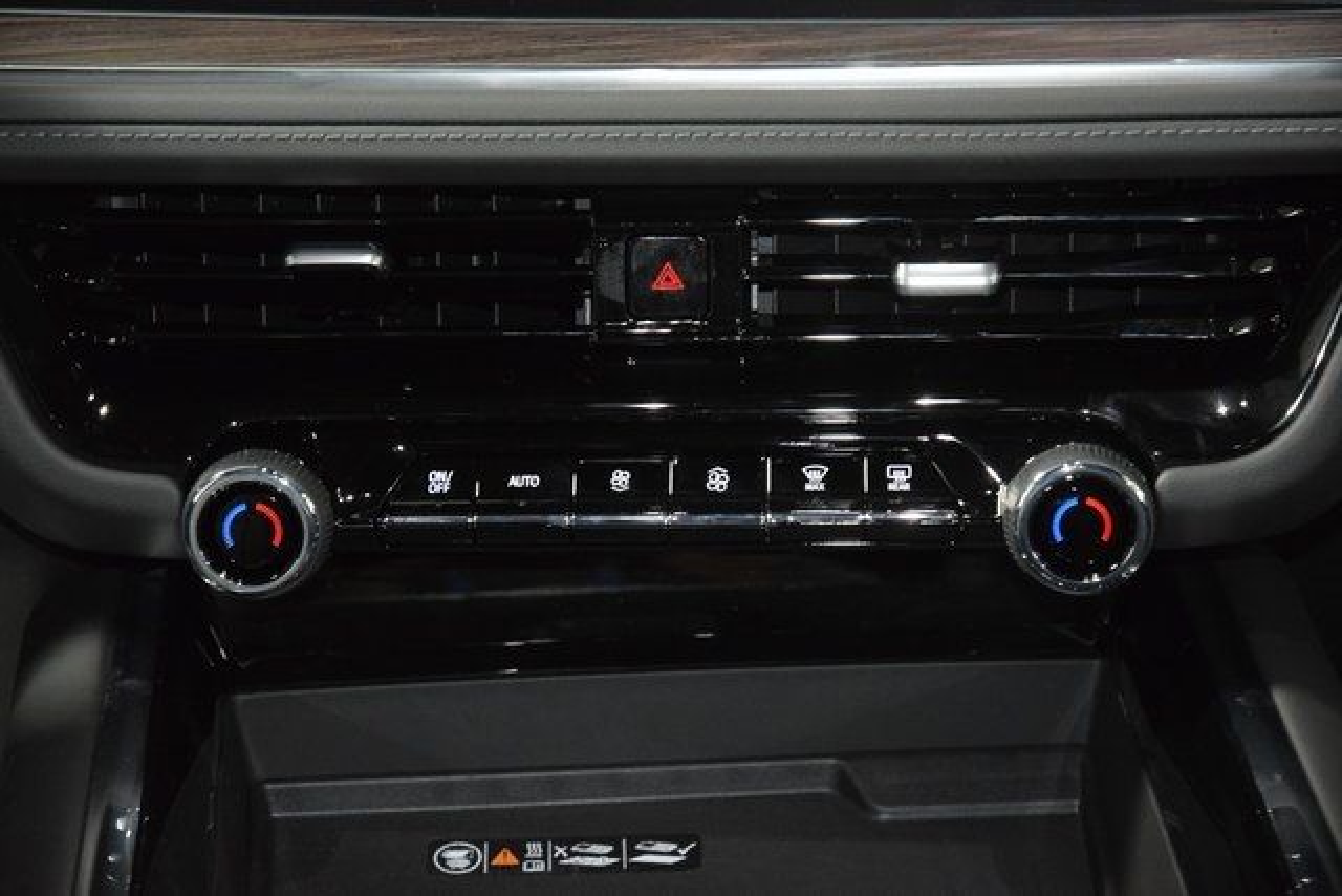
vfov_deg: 13.0
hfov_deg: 19.5
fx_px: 3915
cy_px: 448
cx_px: 671
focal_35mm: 105
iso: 3200
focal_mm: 70
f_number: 4.5
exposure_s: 1/20
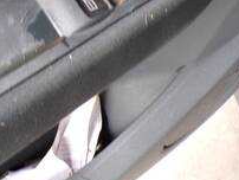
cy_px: -15
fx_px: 394
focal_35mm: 57
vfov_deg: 24.1
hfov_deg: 33.6
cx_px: 92
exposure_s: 1/17
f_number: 3
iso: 213
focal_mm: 4.3
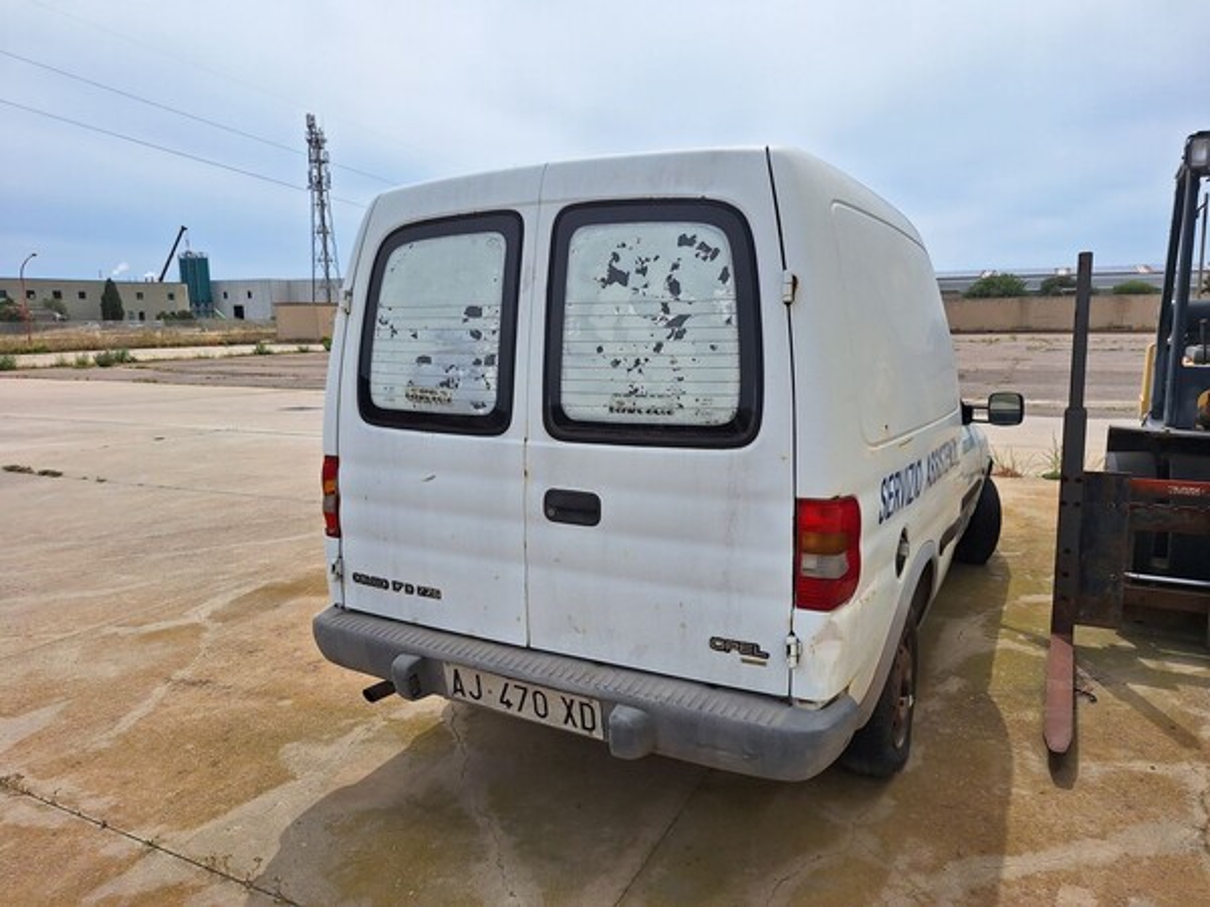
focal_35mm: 23
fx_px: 804
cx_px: 605
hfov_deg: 73.9
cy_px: 454
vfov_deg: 58.9
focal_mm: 5.54
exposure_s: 1/4878
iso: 40
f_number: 1.8
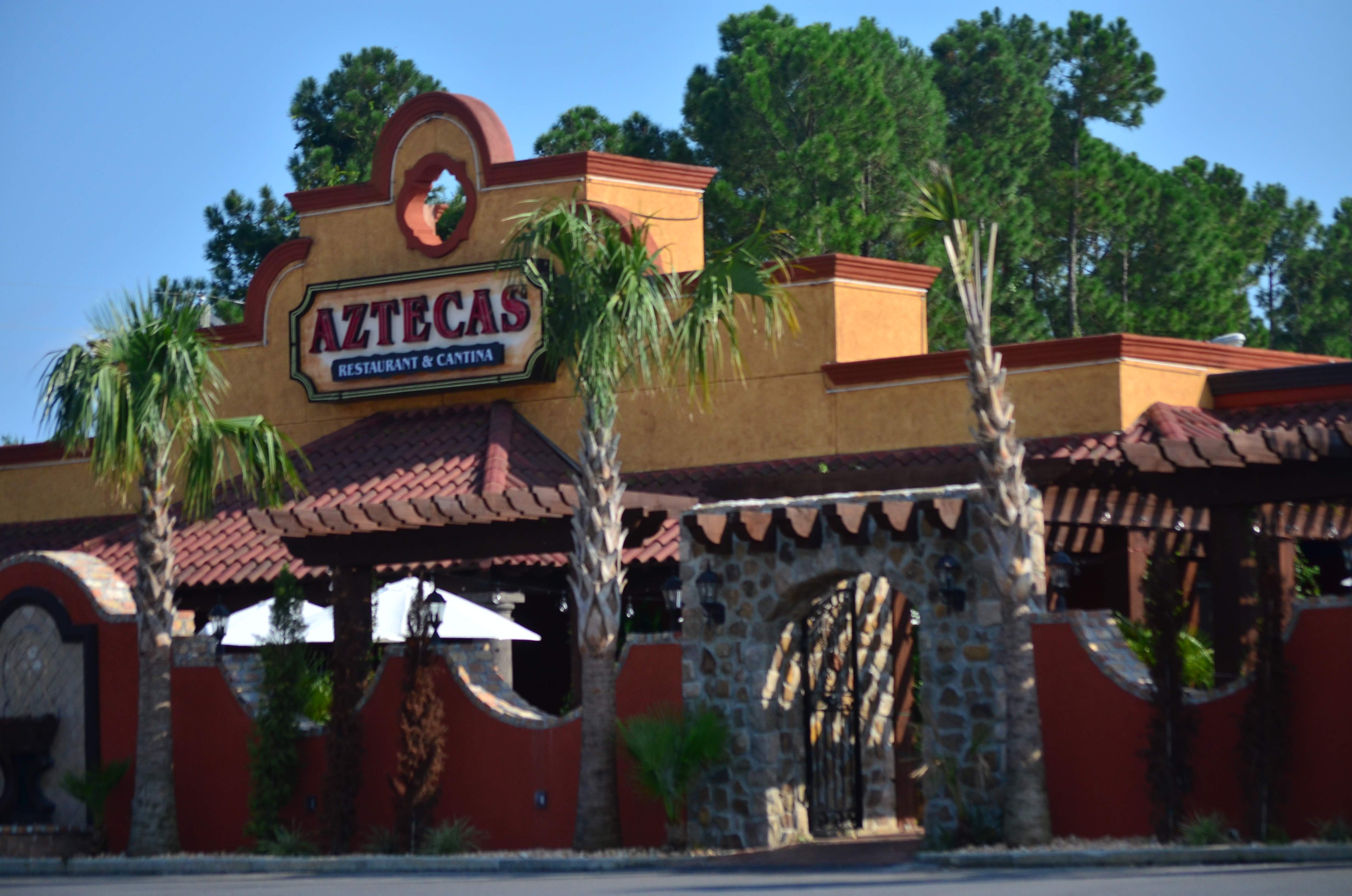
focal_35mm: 112
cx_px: 676
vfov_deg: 12.1
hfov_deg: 18.2
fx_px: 4216
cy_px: 448
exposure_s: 1/4000
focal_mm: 75
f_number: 4.2
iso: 320
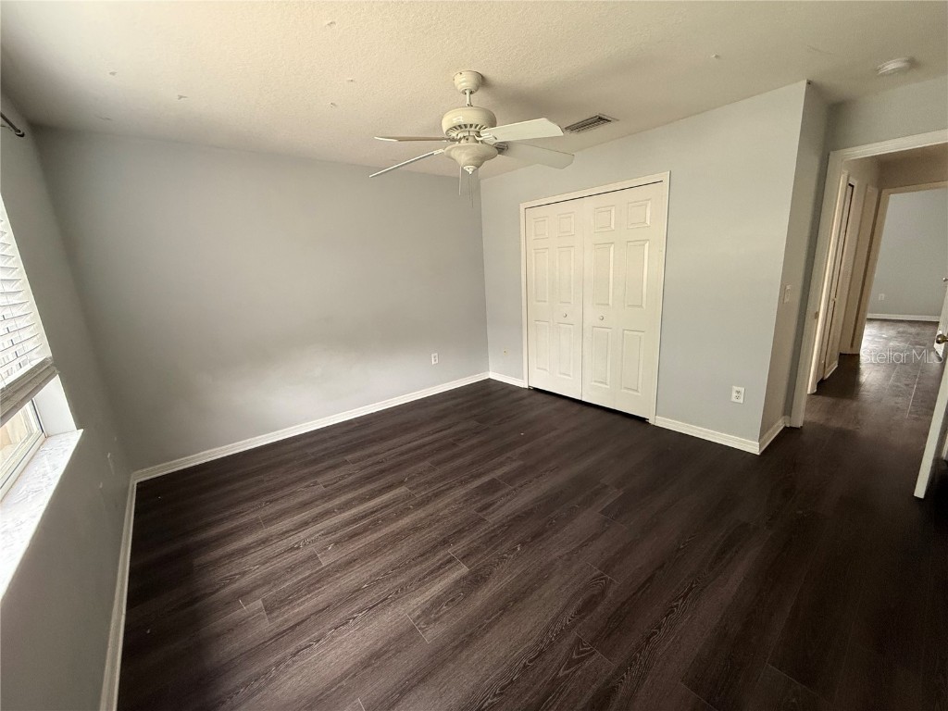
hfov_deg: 102.1
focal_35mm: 14
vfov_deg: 85.7
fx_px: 383
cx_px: 474
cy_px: 356
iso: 400
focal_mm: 2.22
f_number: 2.2
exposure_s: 1/60
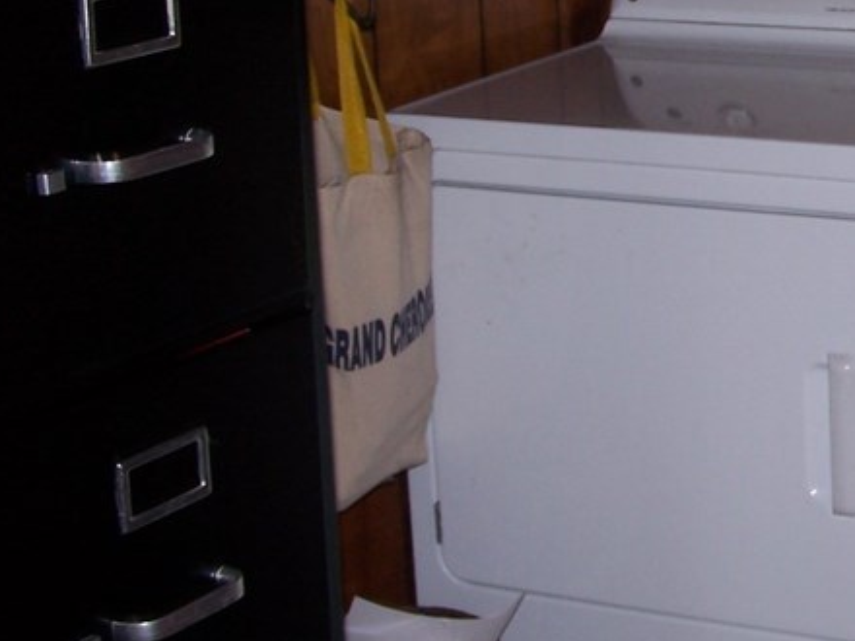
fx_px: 2470
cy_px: 120
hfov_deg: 18.8
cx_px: 972
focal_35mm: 100
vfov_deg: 14.7
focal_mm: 7.1
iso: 80
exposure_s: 1/60
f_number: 2.9
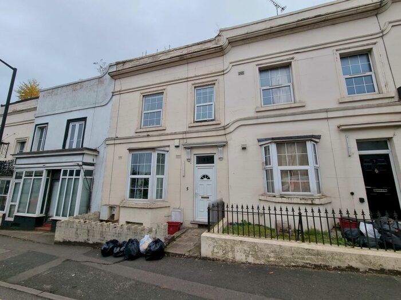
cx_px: 200
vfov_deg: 89.9
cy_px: 150
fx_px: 151
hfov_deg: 106.2
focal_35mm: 13
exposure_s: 1/494
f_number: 2.2
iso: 50
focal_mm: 2.2
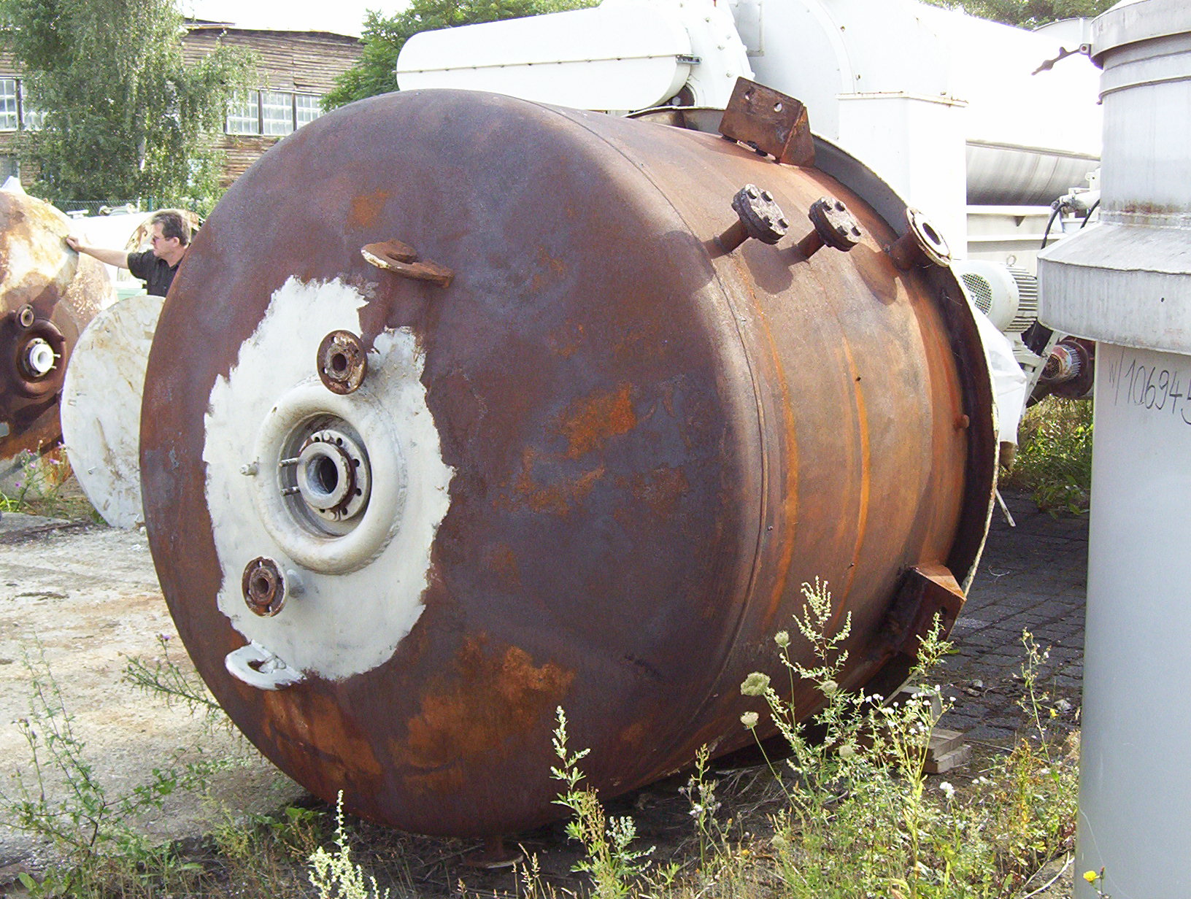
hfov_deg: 36.7
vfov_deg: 28.1
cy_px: 450
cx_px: 596
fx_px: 1793
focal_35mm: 52
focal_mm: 6.78
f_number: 4.22
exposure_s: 1/111
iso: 100
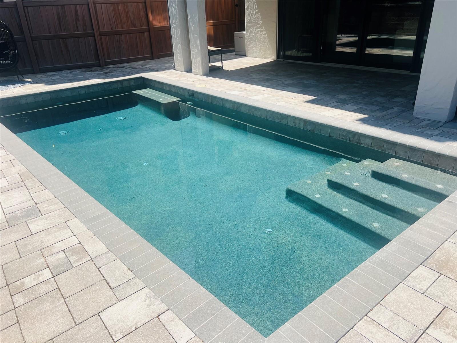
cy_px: 172
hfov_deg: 67.3
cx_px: 228
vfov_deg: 53.1
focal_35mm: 26
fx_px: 343
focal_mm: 5.7
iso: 50
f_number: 1.5
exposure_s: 1/4444
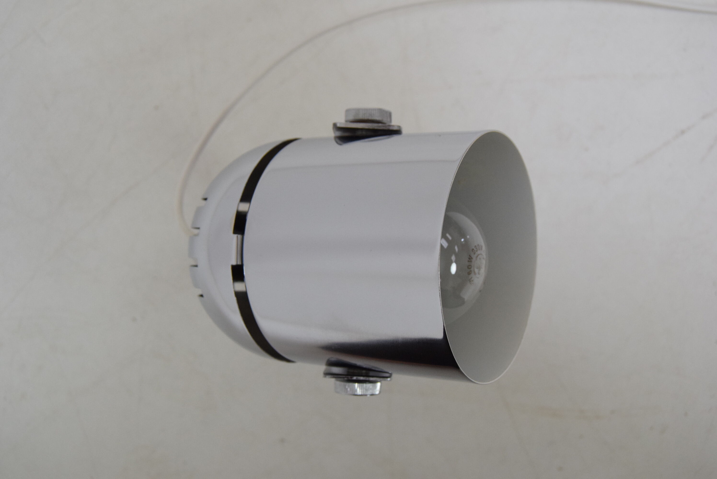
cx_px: 358
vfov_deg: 29.0
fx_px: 927
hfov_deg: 42.3
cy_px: 240
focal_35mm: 46
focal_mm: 31
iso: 1600
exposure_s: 1/200
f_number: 5.6
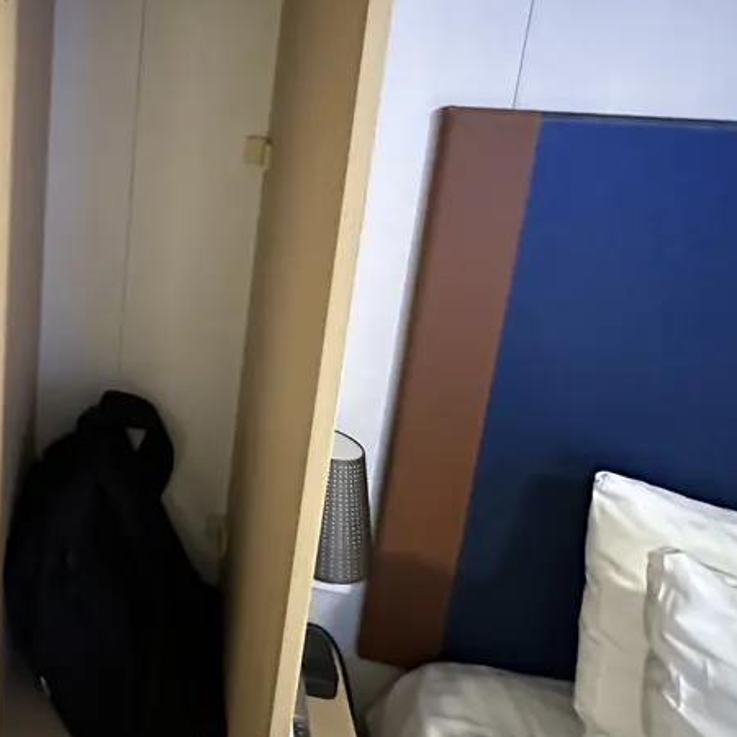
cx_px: -46
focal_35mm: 33
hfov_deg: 41.3
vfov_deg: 47.3
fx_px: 795
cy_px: 159
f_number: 2.2
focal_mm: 2.22
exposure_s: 1/40
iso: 1250
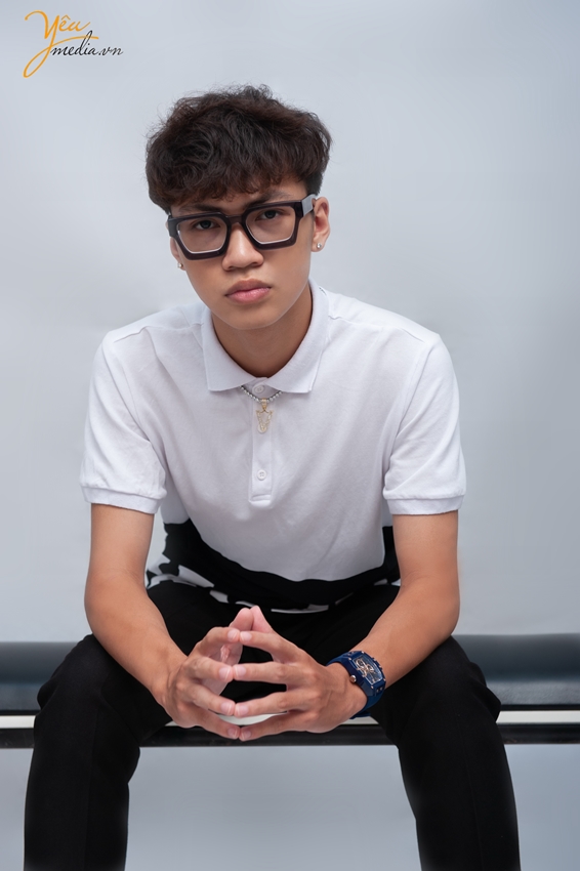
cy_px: 436
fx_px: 1499
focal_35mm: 62
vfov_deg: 32.4
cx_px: 290
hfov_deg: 21.9
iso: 320
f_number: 4
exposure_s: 1/160
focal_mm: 62
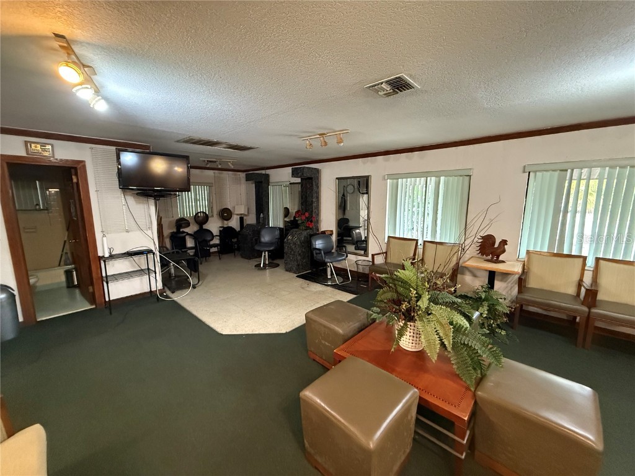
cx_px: 318
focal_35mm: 14
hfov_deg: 102.1
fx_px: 257
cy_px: 238
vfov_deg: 85.7
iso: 1000
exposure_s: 1/60
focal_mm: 2.22
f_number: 2.2
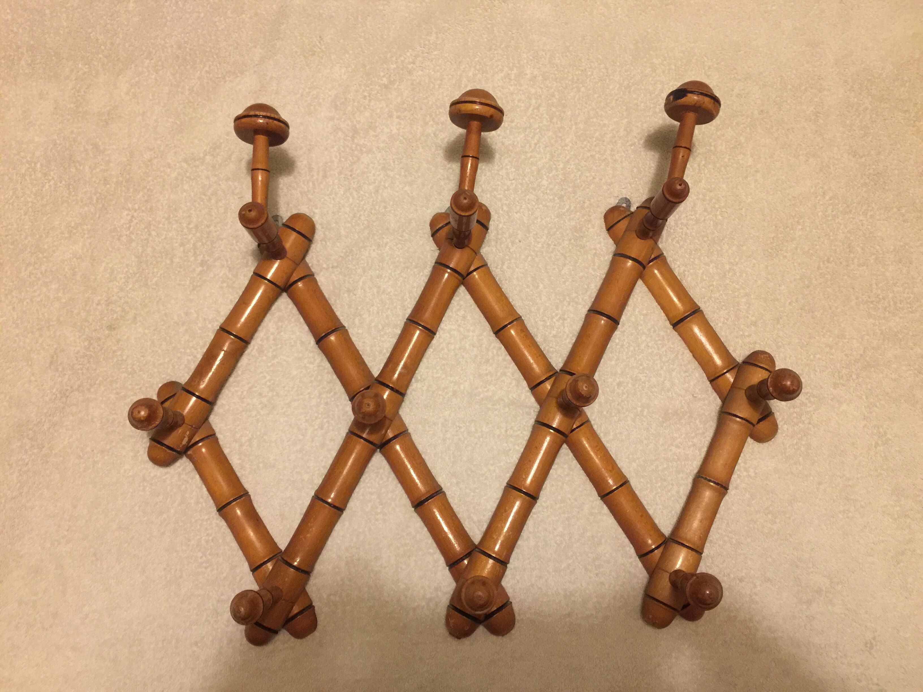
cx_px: 462
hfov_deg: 61.7
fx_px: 773
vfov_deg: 48.2
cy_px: 346
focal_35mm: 29
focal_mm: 4.15
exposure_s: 1/8
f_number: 2.2
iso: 125
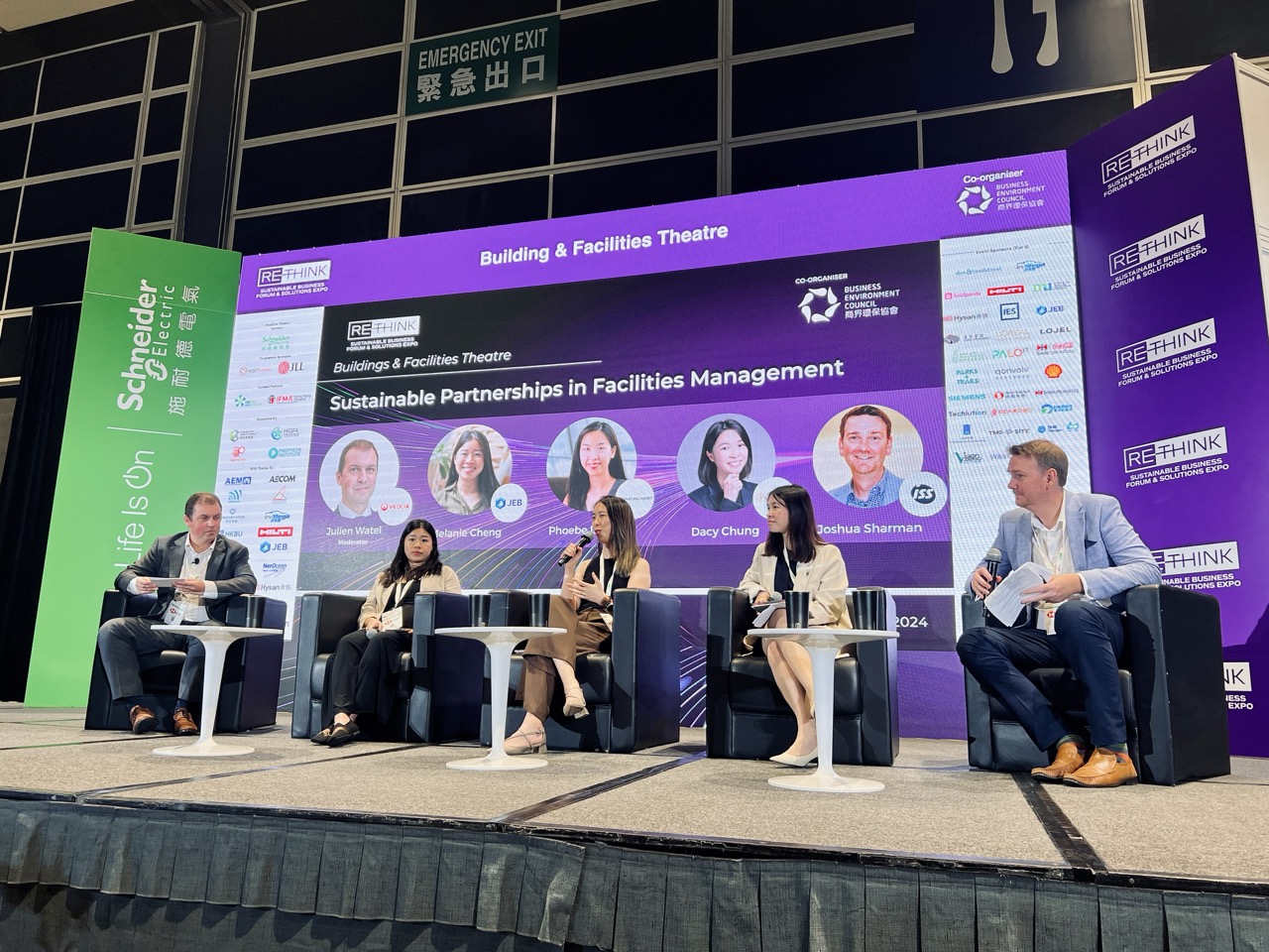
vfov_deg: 53.1
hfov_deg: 67.3
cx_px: 634
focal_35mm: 26
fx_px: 953
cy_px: 476
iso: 125
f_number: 1.5
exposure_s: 1/115
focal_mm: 5.7
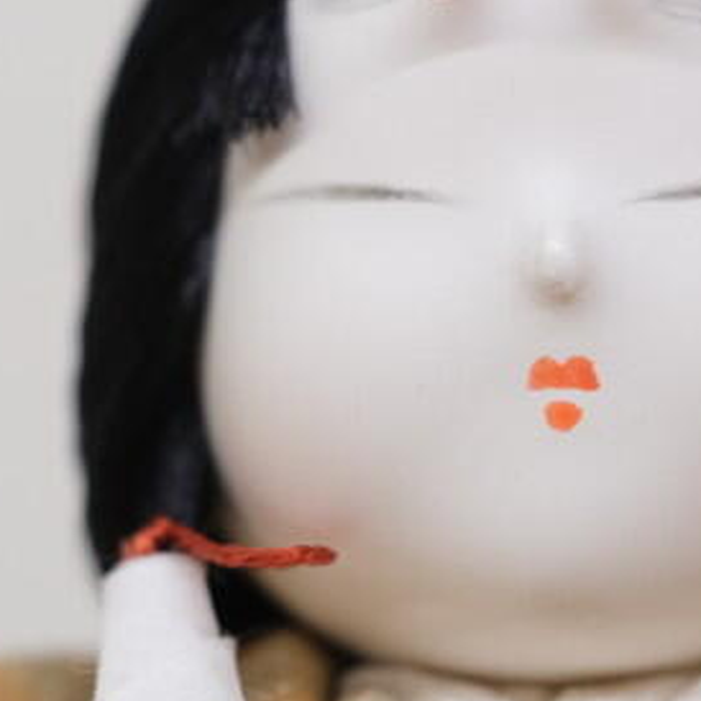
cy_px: 169
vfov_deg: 3.1
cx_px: 571
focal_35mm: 559
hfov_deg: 3.1
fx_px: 12807
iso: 200
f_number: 2.8
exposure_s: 1/38
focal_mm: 80
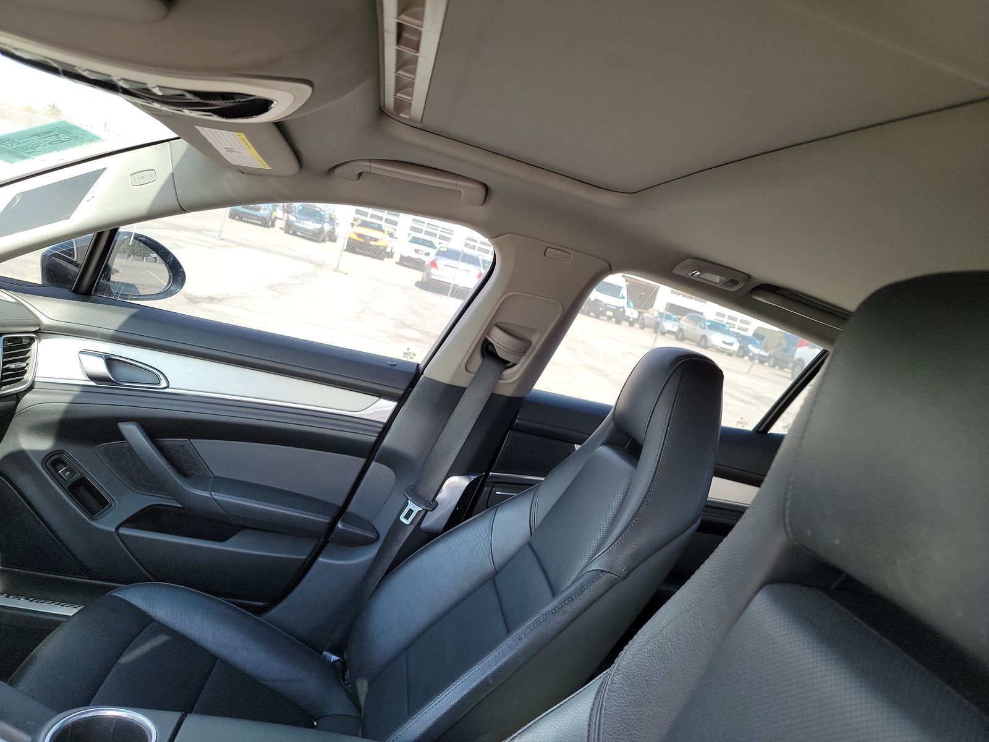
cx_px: 494
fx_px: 686
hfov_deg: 71.6
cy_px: 371
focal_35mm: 24
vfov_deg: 56.8
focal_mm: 6.7
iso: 88
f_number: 1.8
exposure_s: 1/120
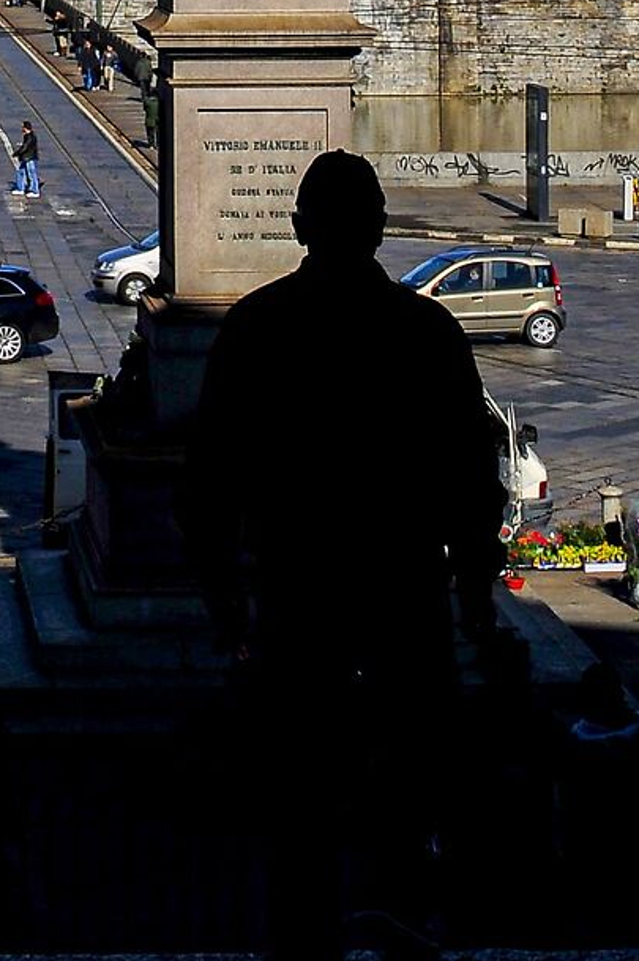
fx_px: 3680
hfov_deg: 9.8
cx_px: -81
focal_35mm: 138
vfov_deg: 14.1
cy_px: -402
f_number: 16
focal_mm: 35
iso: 250
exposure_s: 1/320
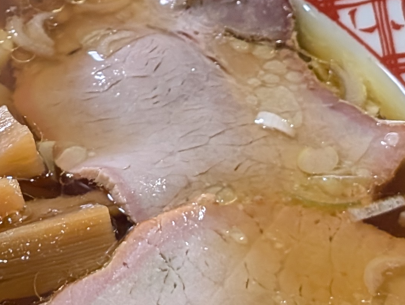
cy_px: -24
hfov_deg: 10.3
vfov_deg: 7.9
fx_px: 2203
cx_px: -79
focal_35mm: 188
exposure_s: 1/100
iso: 159
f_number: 1.68
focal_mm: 6.9
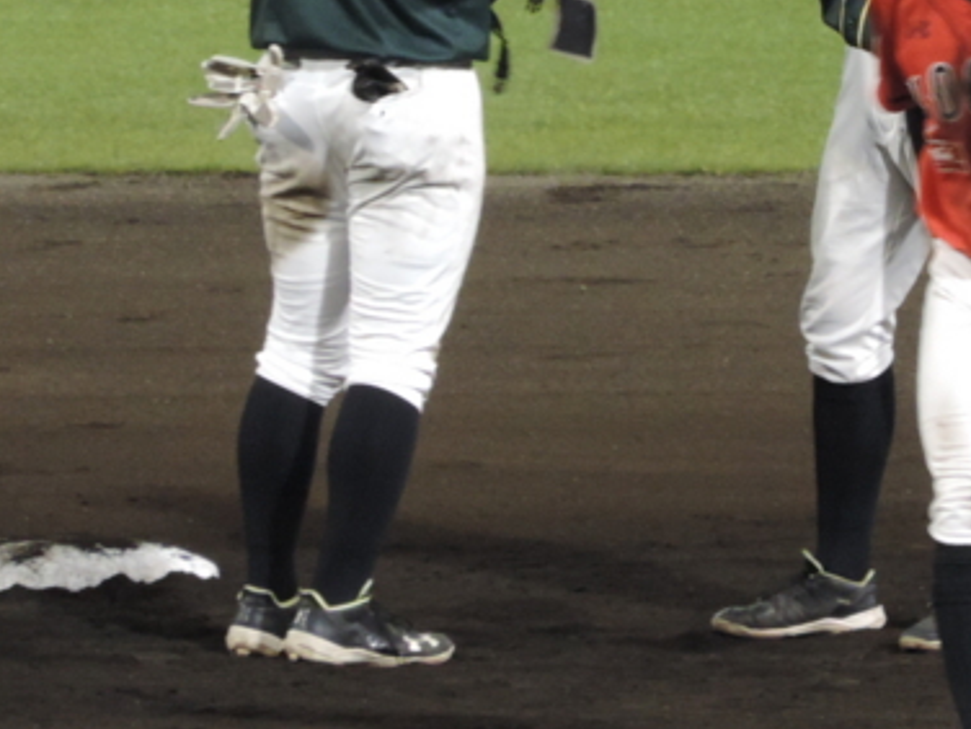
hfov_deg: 1.3
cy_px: 106
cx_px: 731
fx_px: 41795
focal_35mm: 1490
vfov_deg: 1.0
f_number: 5
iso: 800
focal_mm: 124.8
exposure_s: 1/60
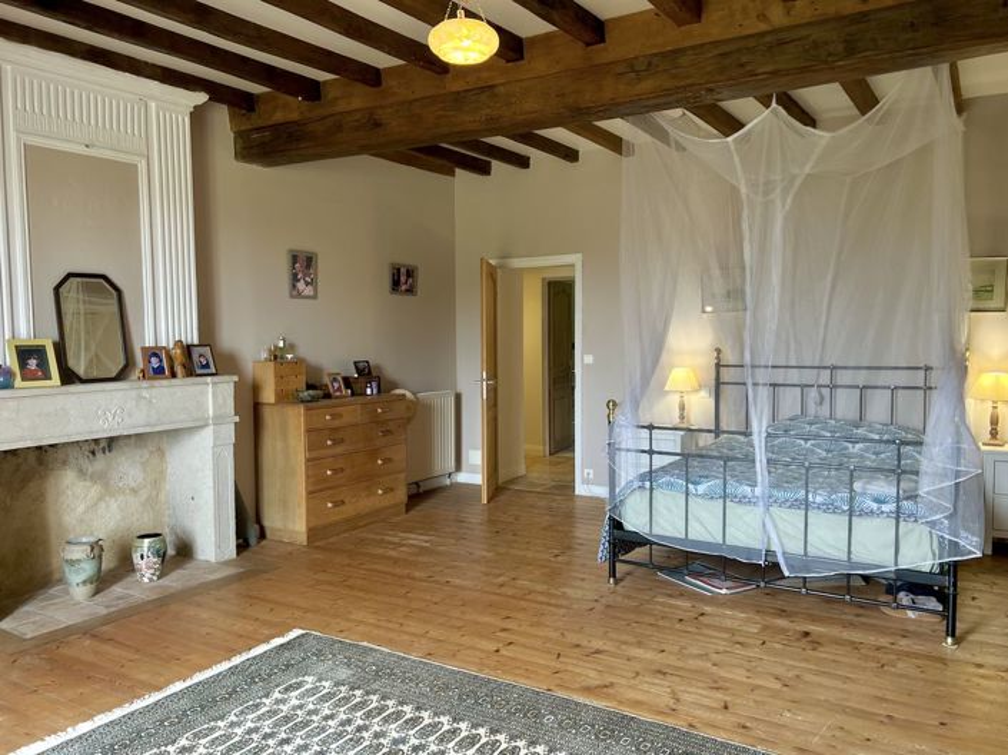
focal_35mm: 26
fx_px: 757
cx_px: 504
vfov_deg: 53.0
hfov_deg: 67.3
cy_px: 378
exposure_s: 1/100
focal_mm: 5.7
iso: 80
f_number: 1.5
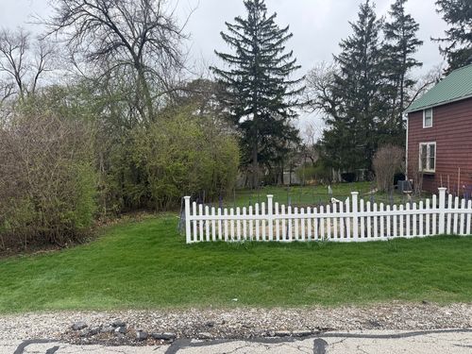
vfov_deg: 56.8
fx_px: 327
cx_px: 236
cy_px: 177
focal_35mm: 24
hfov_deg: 71.6
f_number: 1.78
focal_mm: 6.76
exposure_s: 1/1060
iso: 80
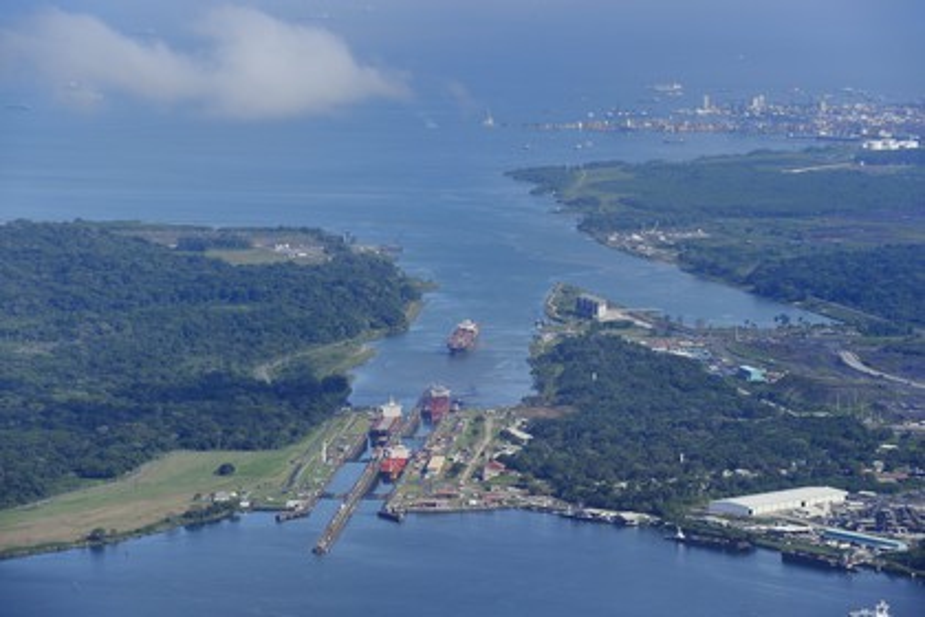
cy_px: 308
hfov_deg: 12.1
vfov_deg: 8.1
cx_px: 462
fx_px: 4368
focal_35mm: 170
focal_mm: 170
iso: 200
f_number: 8
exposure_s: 1/800
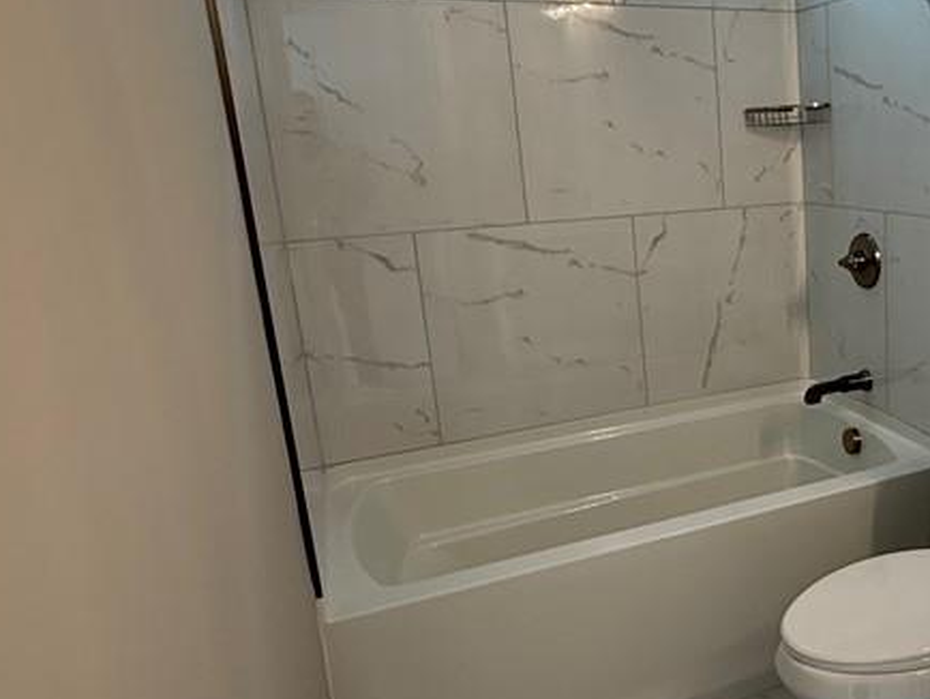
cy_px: 319
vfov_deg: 42.9
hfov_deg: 49.5
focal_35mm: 33
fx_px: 887
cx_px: 831
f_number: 2.2
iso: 125
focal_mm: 2.22
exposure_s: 1/120
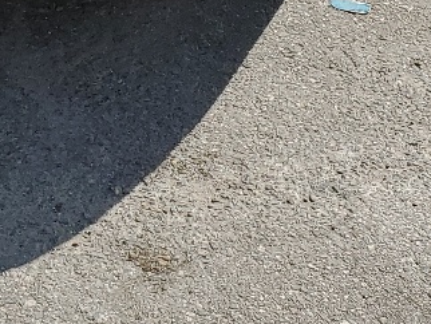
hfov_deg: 14.5
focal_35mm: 129
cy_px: -451
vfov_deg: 10.1
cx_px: -171
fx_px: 1607
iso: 50
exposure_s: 1/5000
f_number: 1.5
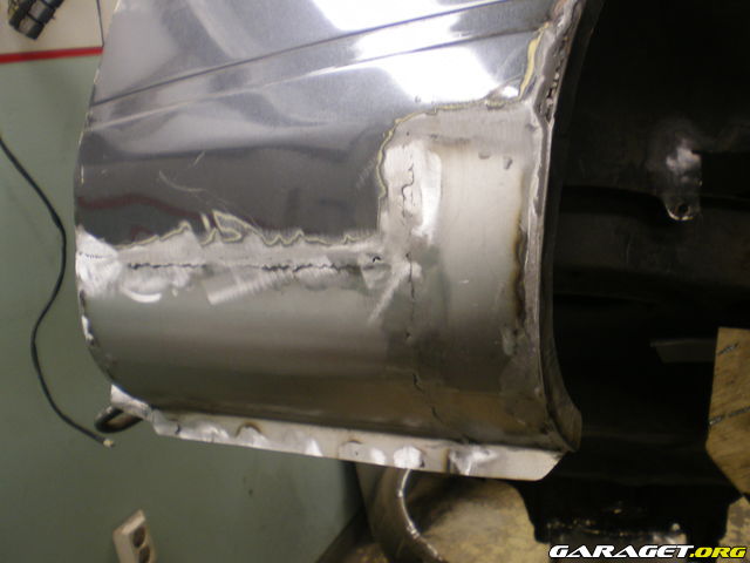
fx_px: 823
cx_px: 375
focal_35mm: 38
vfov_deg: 37.7
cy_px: 282
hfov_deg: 49.0
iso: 125
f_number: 3.1
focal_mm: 6.3
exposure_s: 1/30
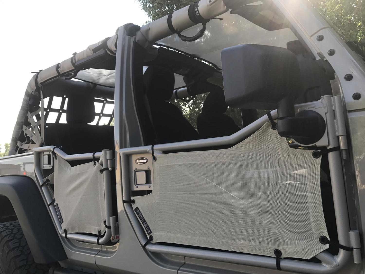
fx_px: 295
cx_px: 182
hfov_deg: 63.4
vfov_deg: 49.7
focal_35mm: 28
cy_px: 137
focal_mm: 3.99
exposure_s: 1/392
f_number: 1.8
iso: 20
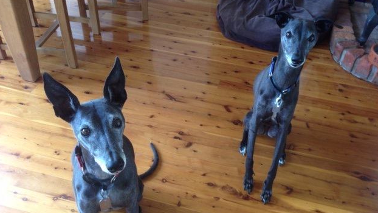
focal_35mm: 37
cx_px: 192
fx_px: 371
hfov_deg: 54.0
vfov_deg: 32.0
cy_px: 109
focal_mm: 4.12
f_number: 2.4
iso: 64
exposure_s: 1/20
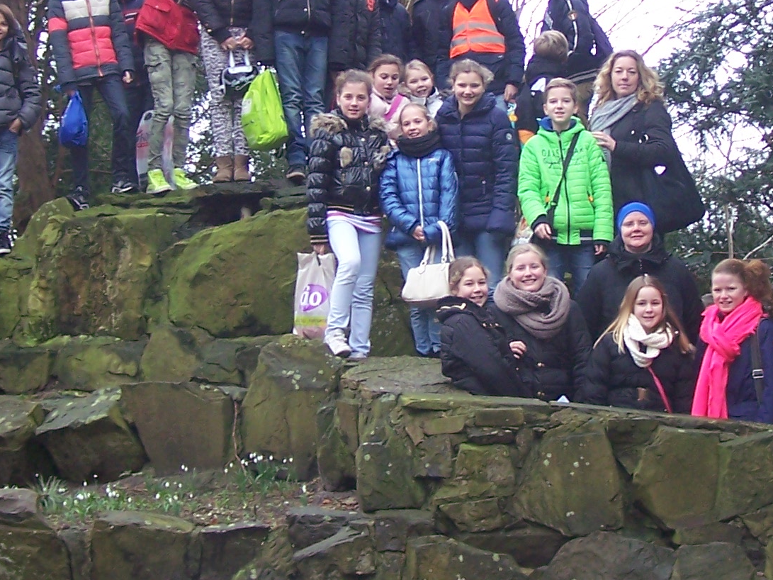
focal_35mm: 107
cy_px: 195
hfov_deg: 18.4
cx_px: 428
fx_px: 2389
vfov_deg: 13.8
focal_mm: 6.3
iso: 64
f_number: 2.8
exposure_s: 1/30
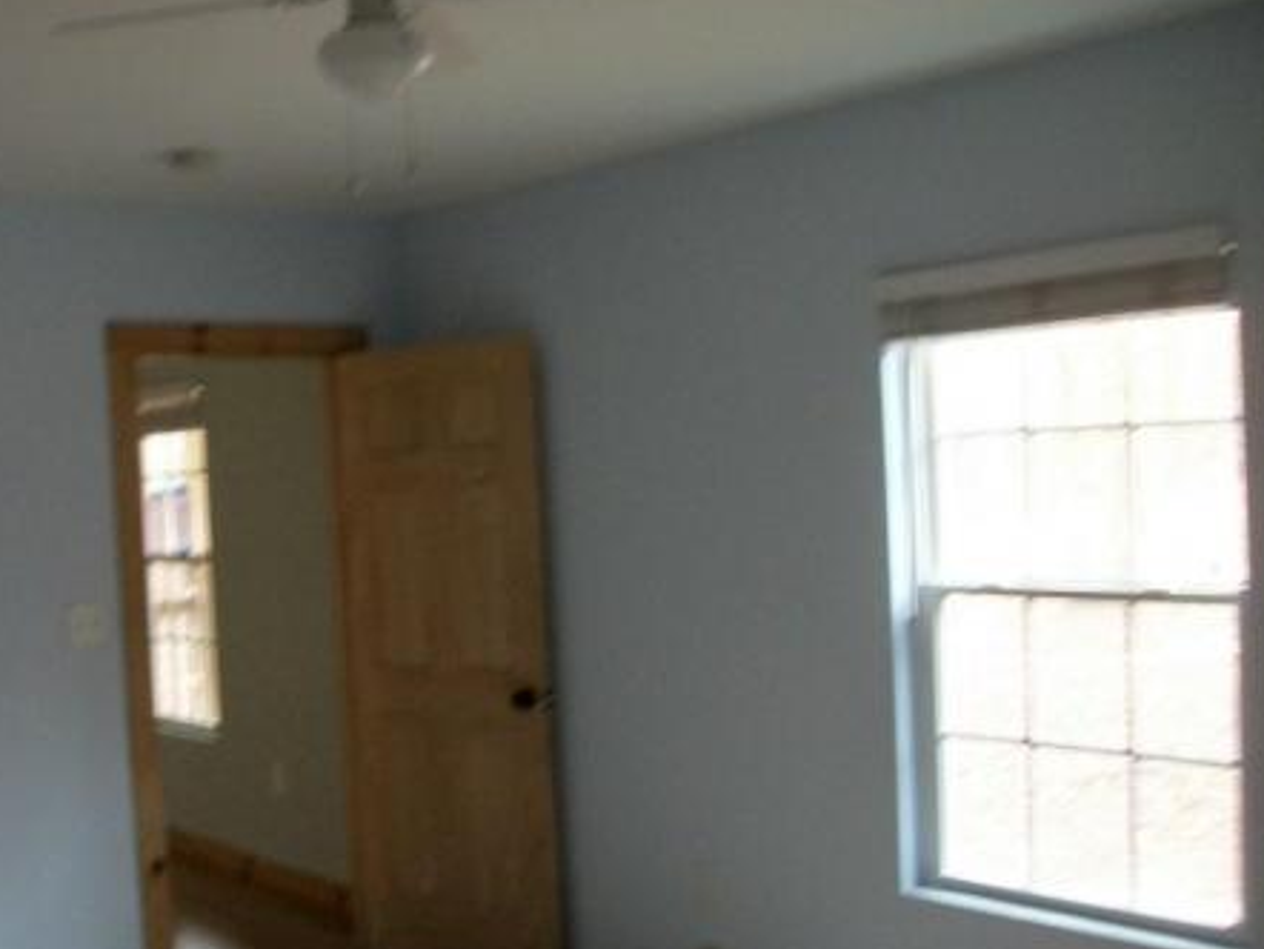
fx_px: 1534
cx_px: 443
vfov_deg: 34.3
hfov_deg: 44.3
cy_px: 540
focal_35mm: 42
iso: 250
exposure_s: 1/8
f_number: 2.9
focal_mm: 5.7
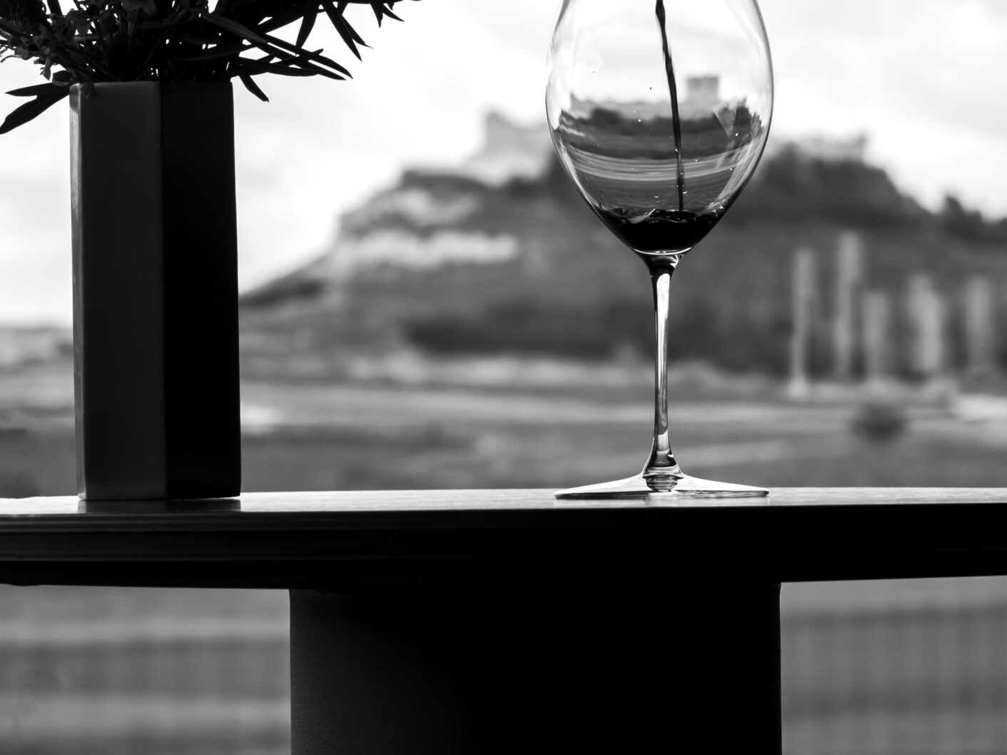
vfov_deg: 6.7
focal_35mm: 222
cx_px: 644
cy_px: 221
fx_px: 6454
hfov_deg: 8.9
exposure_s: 1/160
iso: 200
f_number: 9
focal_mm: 85
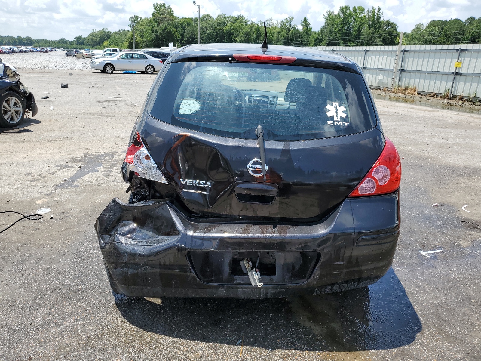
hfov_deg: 67.3
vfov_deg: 53.1
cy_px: 180
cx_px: 240
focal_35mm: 26
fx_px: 361
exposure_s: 1/2500
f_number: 1.5
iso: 50
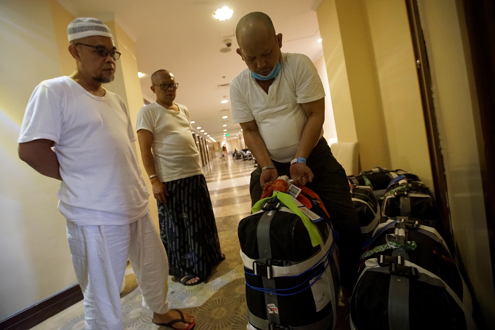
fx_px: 220
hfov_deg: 96.7
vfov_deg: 73.7
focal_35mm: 16
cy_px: 165
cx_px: 248
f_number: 2.8
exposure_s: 1/60
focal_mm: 16
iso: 4000
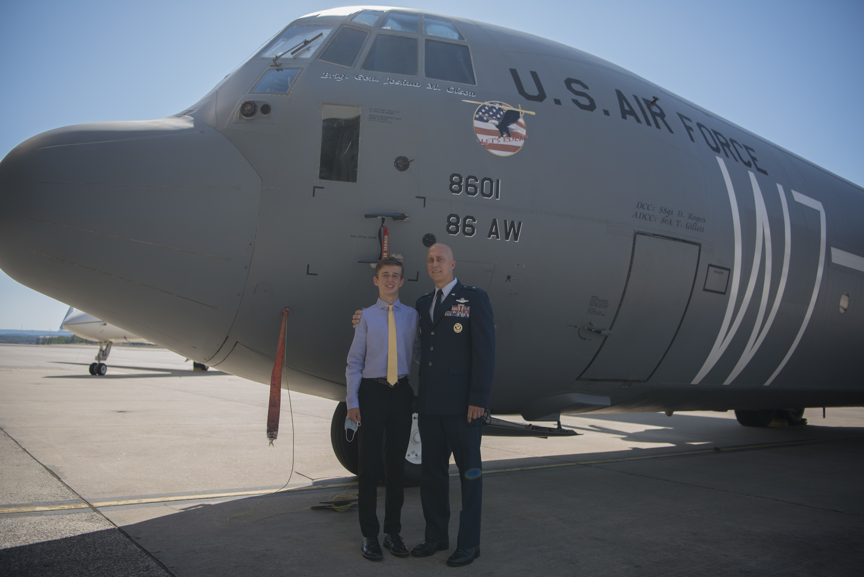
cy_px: 288
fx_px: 720
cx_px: 432
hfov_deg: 61.9
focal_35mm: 30
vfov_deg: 43.6
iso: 100
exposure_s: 1/1000
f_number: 2.8
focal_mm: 30
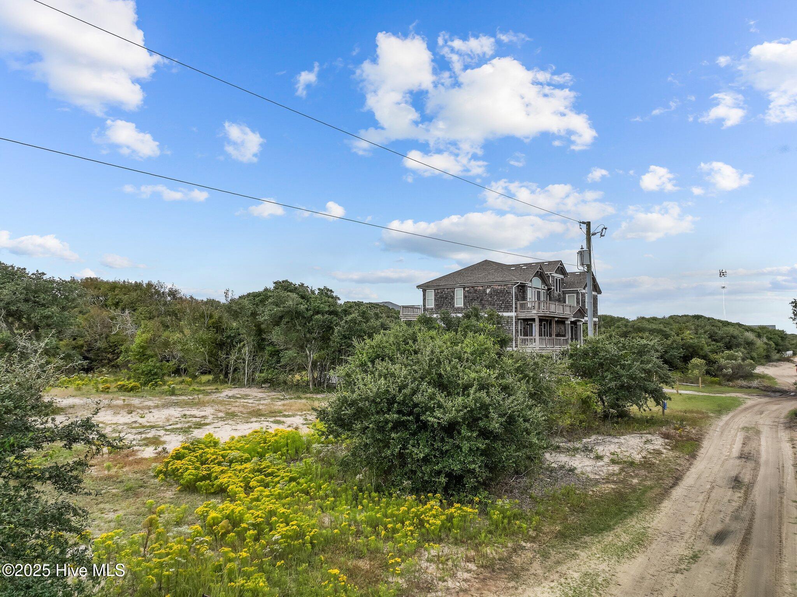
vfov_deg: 56.8
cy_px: 298
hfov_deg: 71.6
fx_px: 552
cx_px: 398
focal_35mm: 24
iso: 100
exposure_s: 1/2000
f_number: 2.8
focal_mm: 12.29
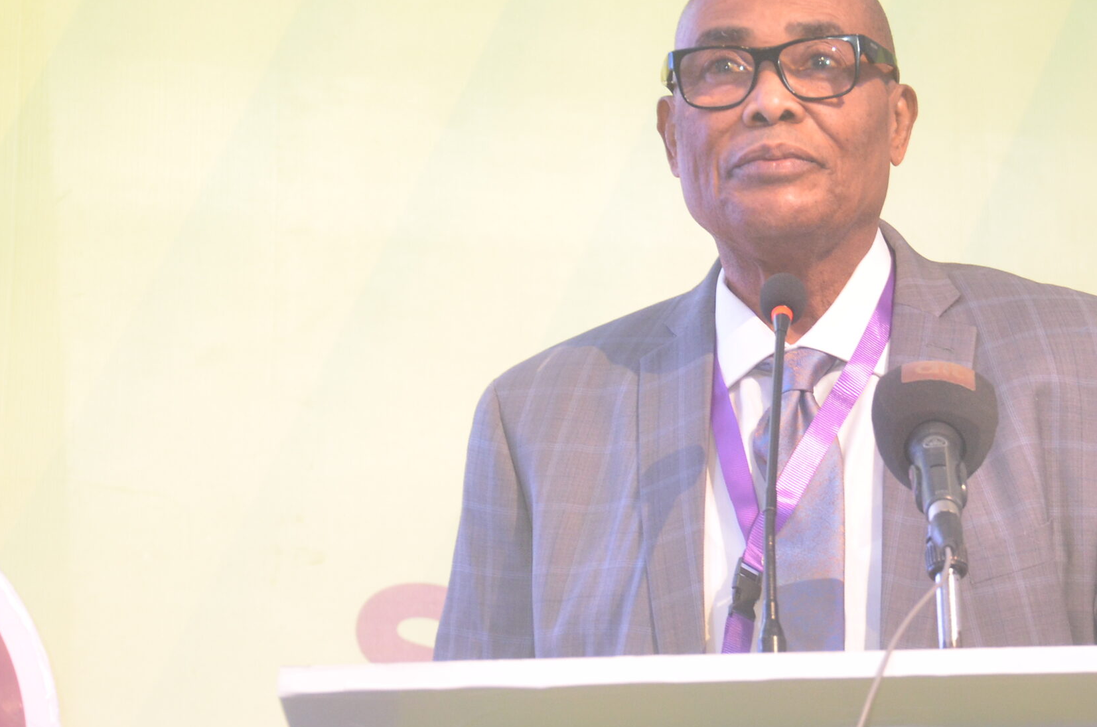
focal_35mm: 128
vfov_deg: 10.7
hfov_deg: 16.0
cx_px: 843
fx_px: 3886
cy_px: 321
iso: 1600
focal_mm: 55
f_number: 5.6
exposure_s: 1/80
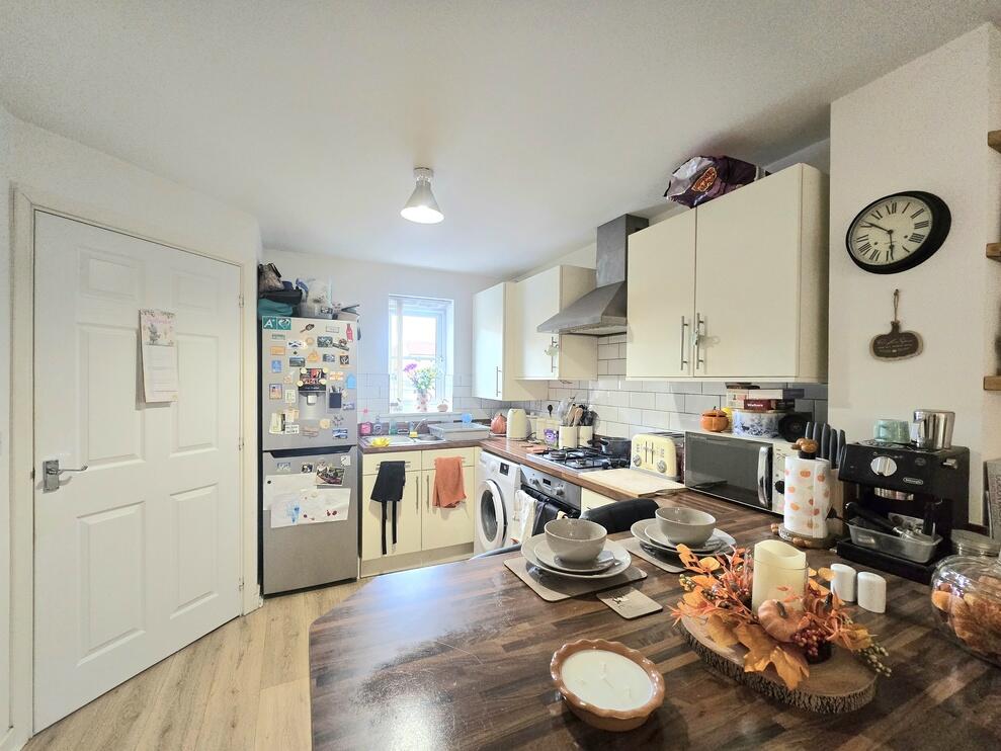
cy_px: 376
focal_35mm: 13
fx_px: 376
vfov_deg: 89.9
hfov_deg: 106.2
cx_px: 500
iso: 400
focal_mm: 2.2
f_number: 2.2
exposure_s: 1/50.3
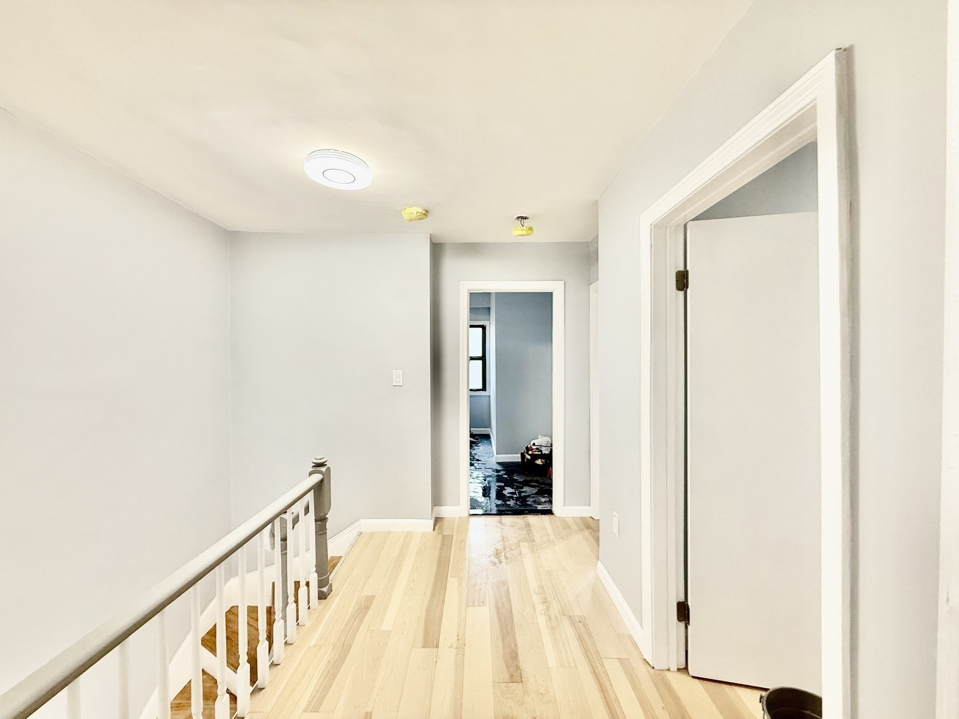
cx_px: 480
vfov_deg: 85.7
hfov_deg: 102.1
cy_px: 360
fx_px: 388
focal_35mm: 14
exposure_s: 1/60
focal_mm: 2.22
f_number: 2.2
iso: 160
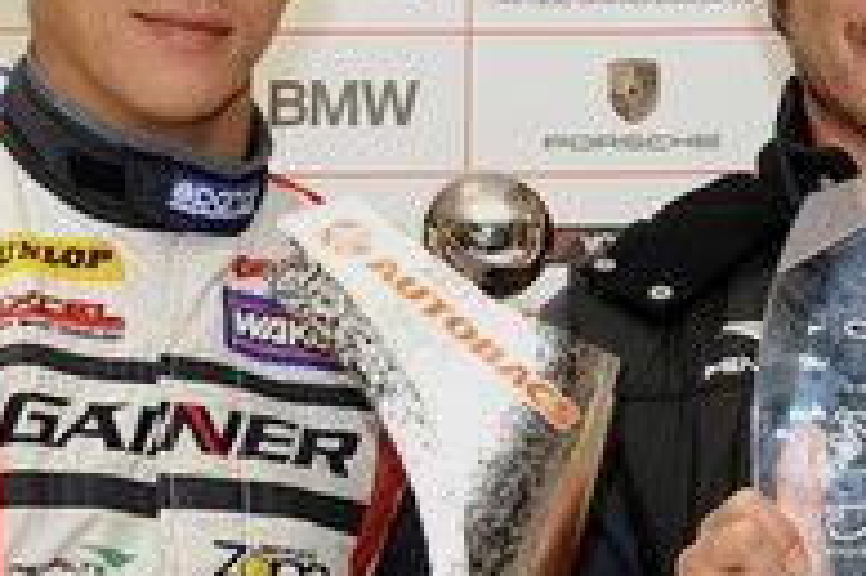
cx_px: 870
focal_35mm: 141
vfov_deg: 9.7
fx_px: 3389
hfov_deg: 14.3
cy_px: 513
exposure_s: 1/60
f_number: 5.6
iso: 400
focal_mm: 38
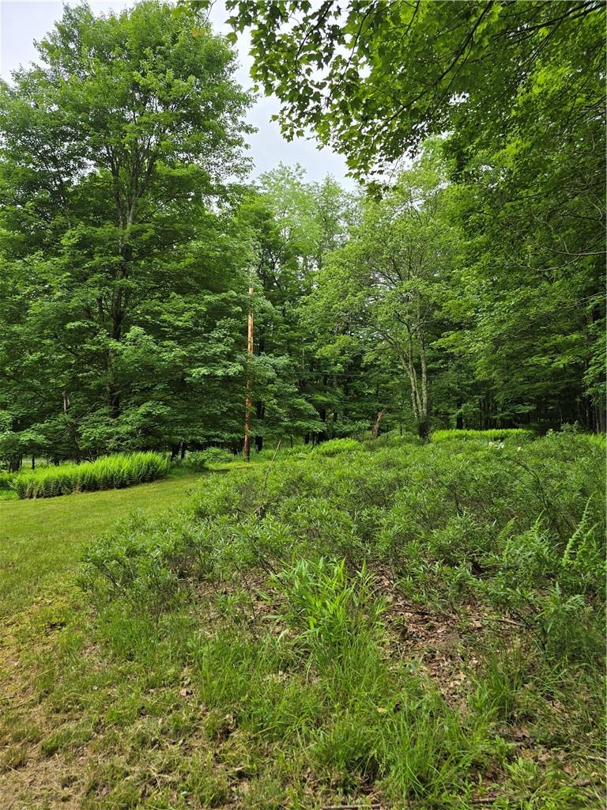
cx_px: 304
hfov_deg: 58.9
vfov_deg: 73.9
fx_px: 538
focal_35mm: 23
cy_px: 405
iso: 12
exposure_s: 1/313
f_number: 1.7
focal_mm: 6.3
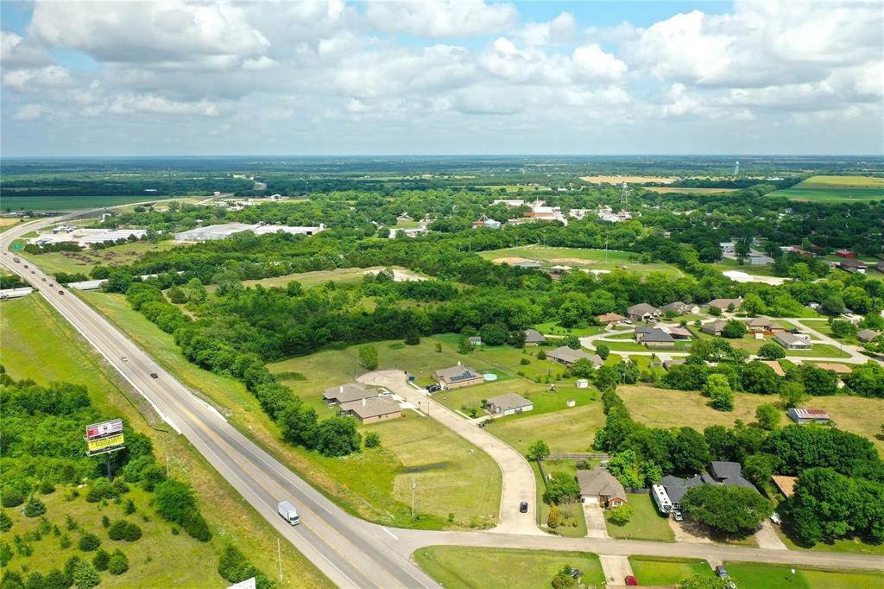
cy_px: 294
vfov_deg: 46.4
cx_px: 442
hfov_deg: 65.5
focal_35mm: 28
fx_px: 687
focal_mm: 10.26
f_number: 3.5
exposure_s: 1/200
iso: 100
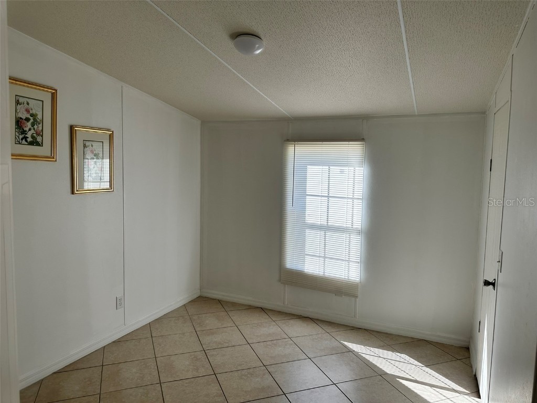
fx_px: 372
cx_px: 268
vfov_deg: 56.8
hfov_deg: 71.6
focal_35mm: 24
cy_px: 202
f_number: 1.78
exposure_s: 1/630
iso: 80
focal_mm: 6.86
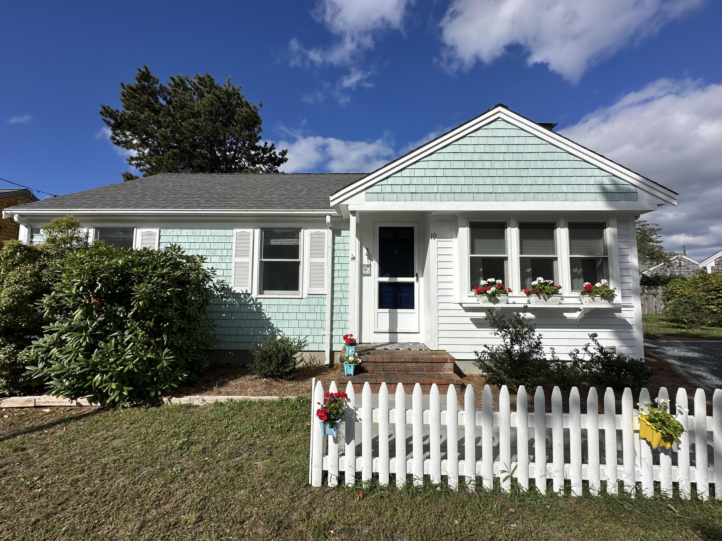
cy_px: 270
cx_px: 361
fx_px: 292
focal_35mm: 14
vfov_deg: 85.7
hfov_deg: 102.1
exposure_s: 1/4000
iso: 50
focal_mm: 2.22
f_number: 2.2
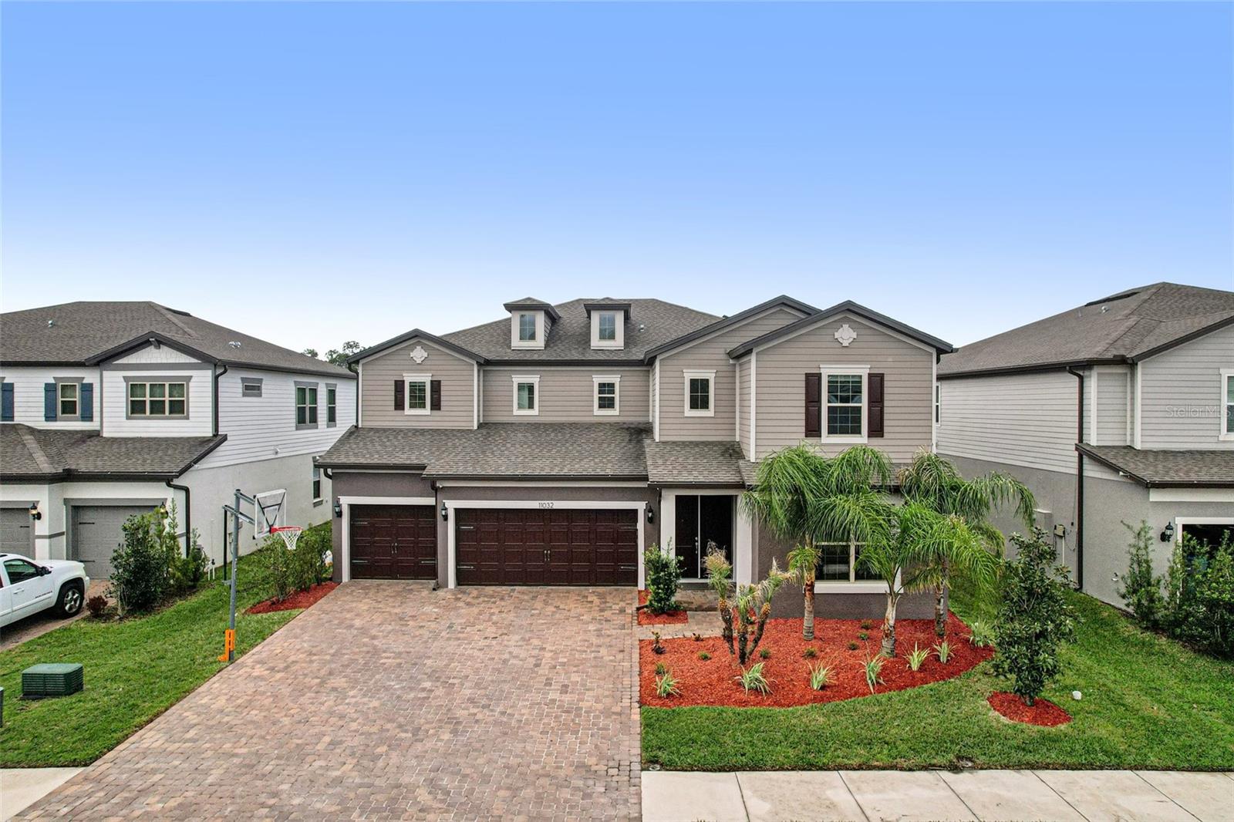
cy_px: 411
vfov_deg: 57.2
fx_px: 754
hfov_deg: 78.6
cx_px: 617
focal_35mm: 22
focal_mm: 8.4
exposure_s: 1/4000
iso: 100
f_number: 2.8
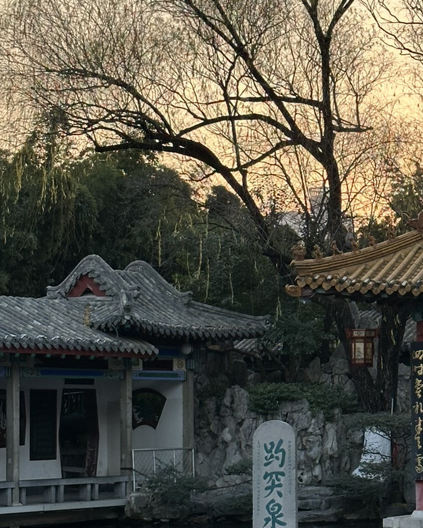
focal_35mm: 108
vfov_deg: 17.7
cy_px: 380
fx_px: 1689
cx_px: 367
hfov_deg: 14.2
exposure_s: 1/448
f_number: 1.78
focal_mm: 6.86
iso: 64
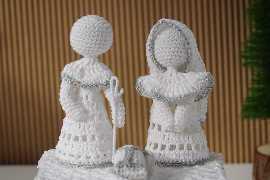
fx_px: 1062
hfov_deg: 14.5
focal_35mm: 142
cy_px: 83
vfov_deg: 9.7
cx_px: 132
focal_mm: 73
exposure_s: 1/800
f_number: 4
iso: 100
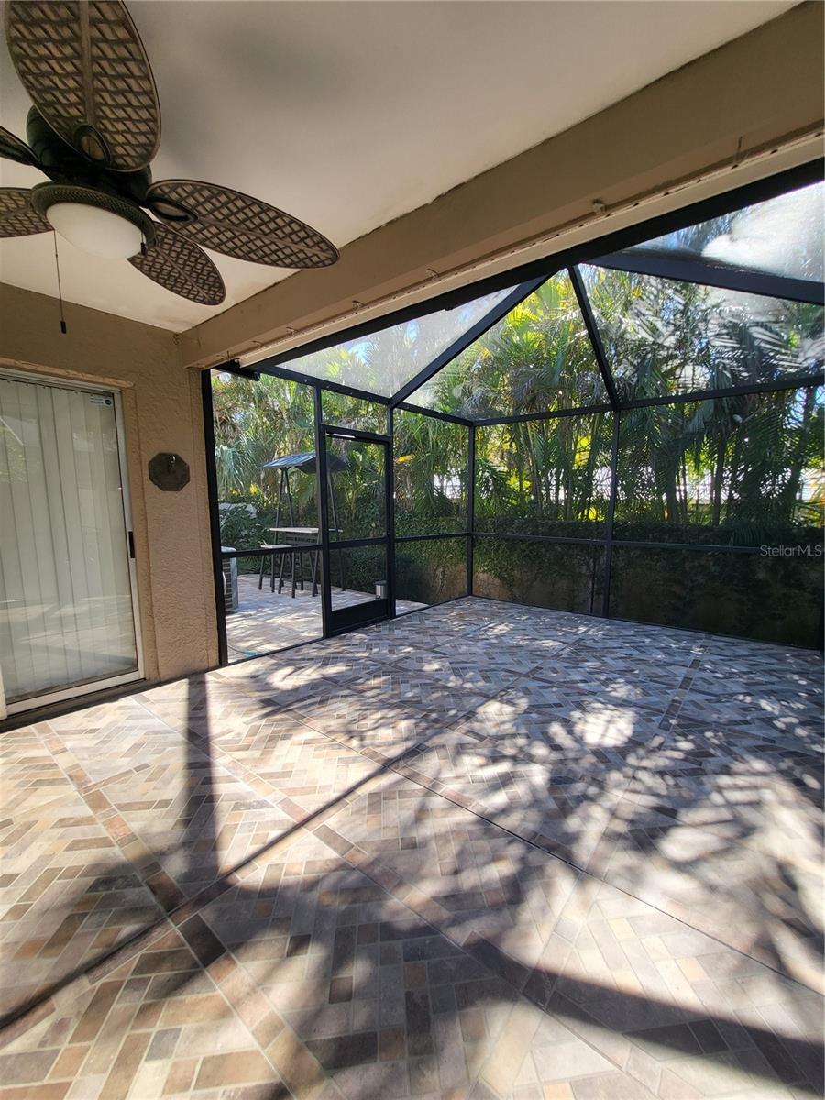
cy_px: 550
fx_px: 413
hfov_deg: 89.9
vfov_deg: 106.2
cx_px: 412
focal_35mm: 13
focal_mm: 1.74
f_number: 2.2
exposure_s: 1/195
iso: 32
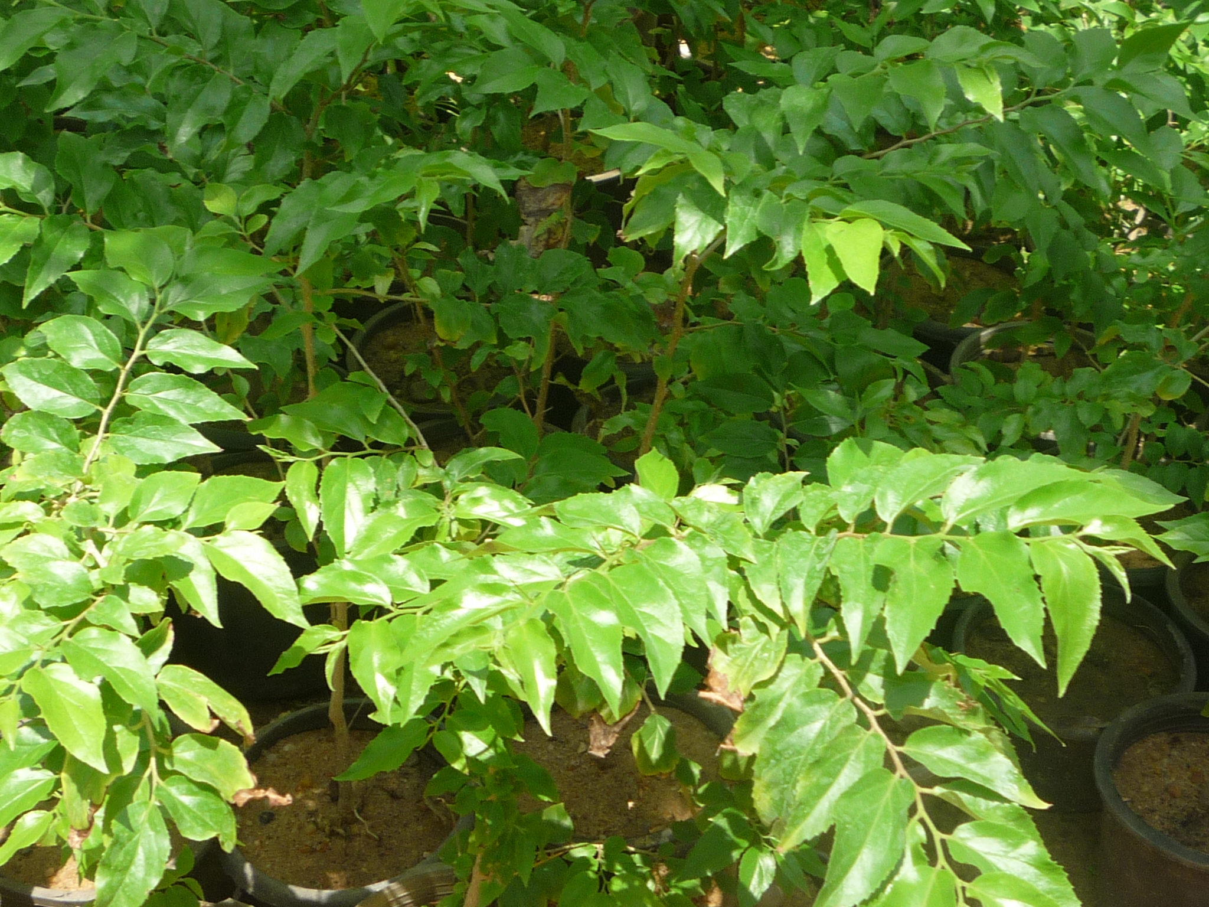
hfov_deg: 32.7
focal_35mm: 59
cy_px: 454
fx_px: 2061
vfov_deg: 24.8
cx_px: 604
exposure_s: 1/125
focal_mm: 5.8
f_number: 4
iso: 100
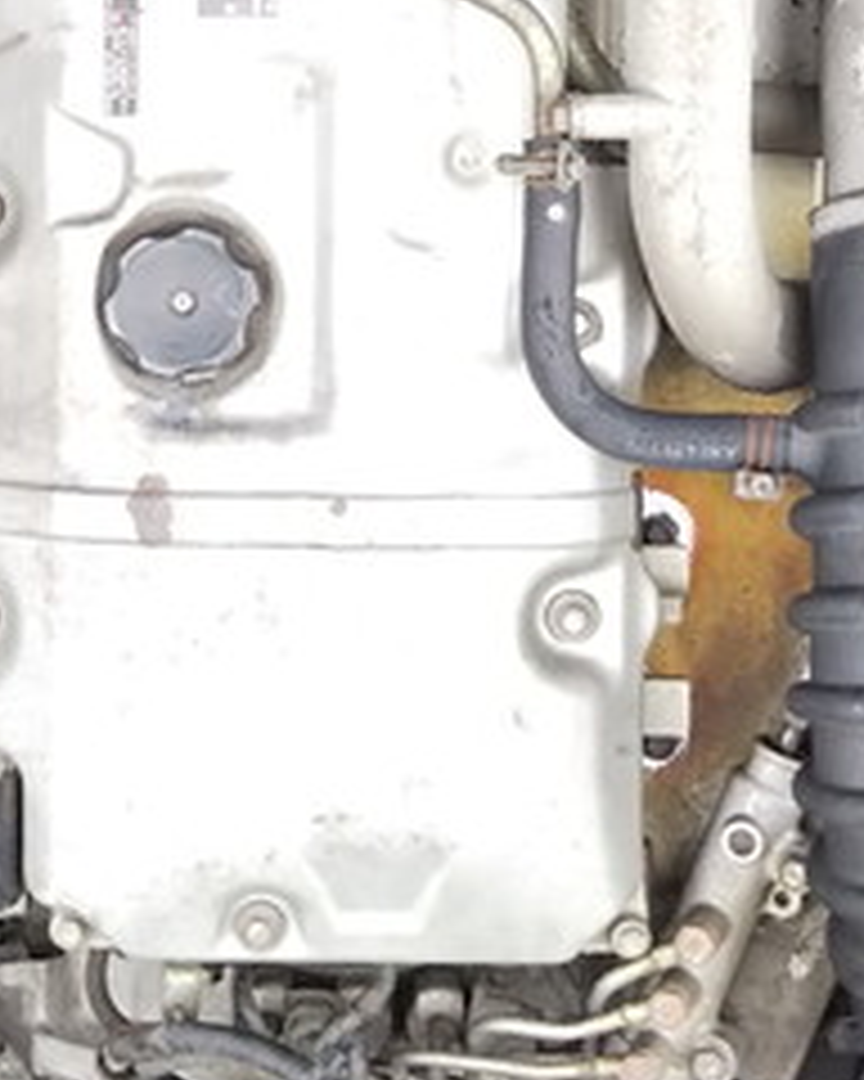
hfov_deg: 19.7
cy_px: 135
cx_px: 378
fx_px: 2493
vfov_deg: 23.9
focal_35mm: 78
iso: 50
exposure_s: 1/120
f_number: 2.2
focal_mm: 4
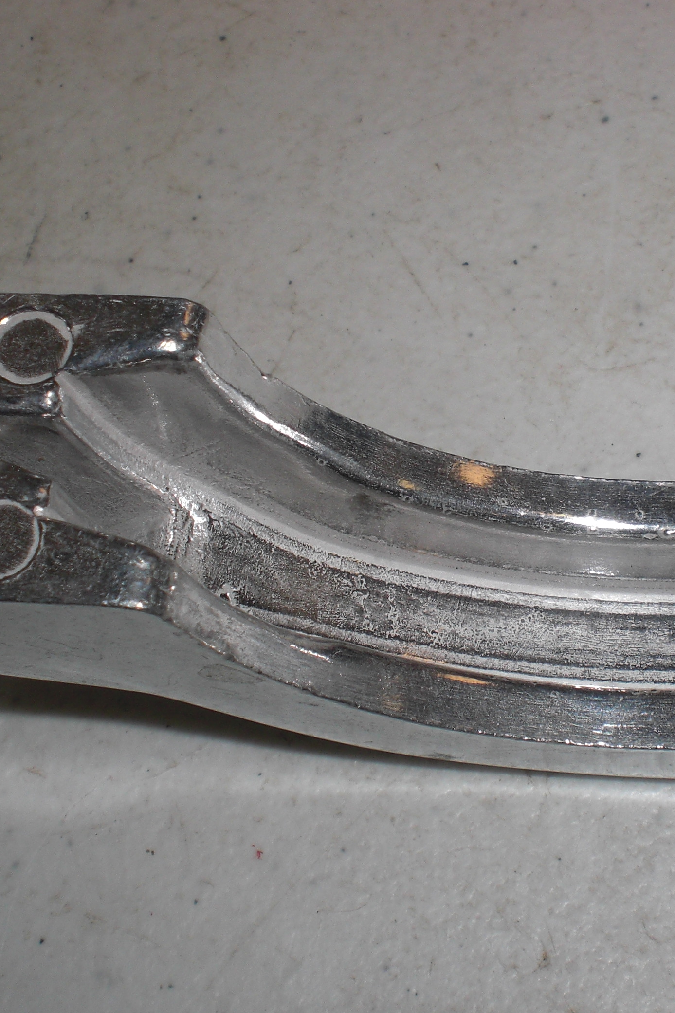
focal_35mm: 62
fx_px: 1744
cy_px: 559
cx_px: 619
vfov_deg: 32.4
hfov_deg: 21.4
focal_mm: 6.3
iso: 64
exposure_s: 1/60
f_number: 5.6
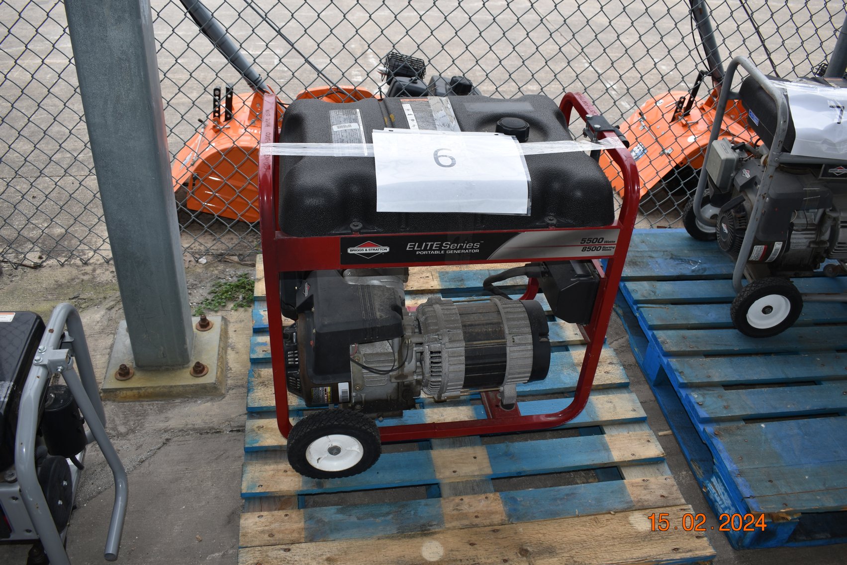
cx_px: 424
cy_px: 282
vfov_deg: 43.6
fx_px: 706
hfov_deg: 61.9
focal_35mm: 30
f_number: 5
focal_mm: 20
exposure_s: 1/200
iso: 110
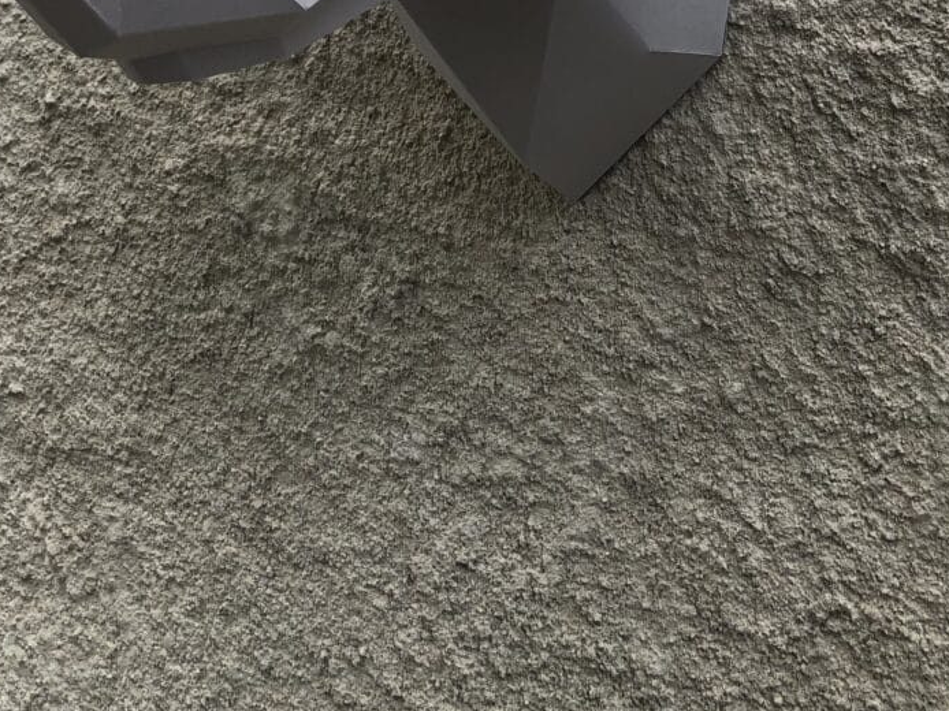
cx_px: 420
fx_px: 1699
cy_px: -219
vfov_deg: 21.4
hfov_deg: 31.2
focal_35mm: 62
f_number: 1.8
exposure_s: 1/208
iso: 20
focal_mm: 3.99
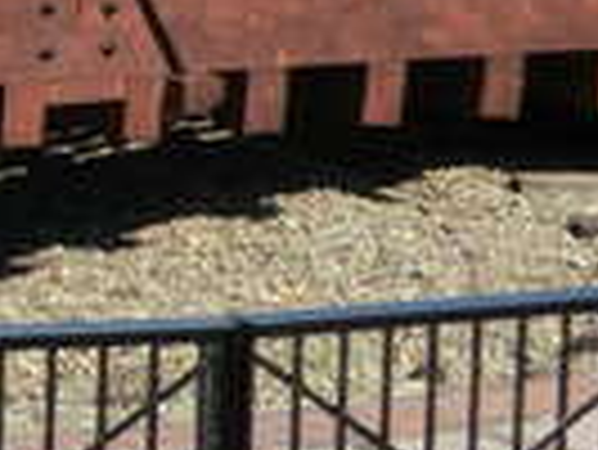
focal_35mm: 282
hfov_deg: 6.4
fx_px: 4876
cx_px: -1160
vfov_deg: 5.2
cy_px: -256
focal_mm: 8.4
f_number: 4
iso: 80
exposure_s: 1/800
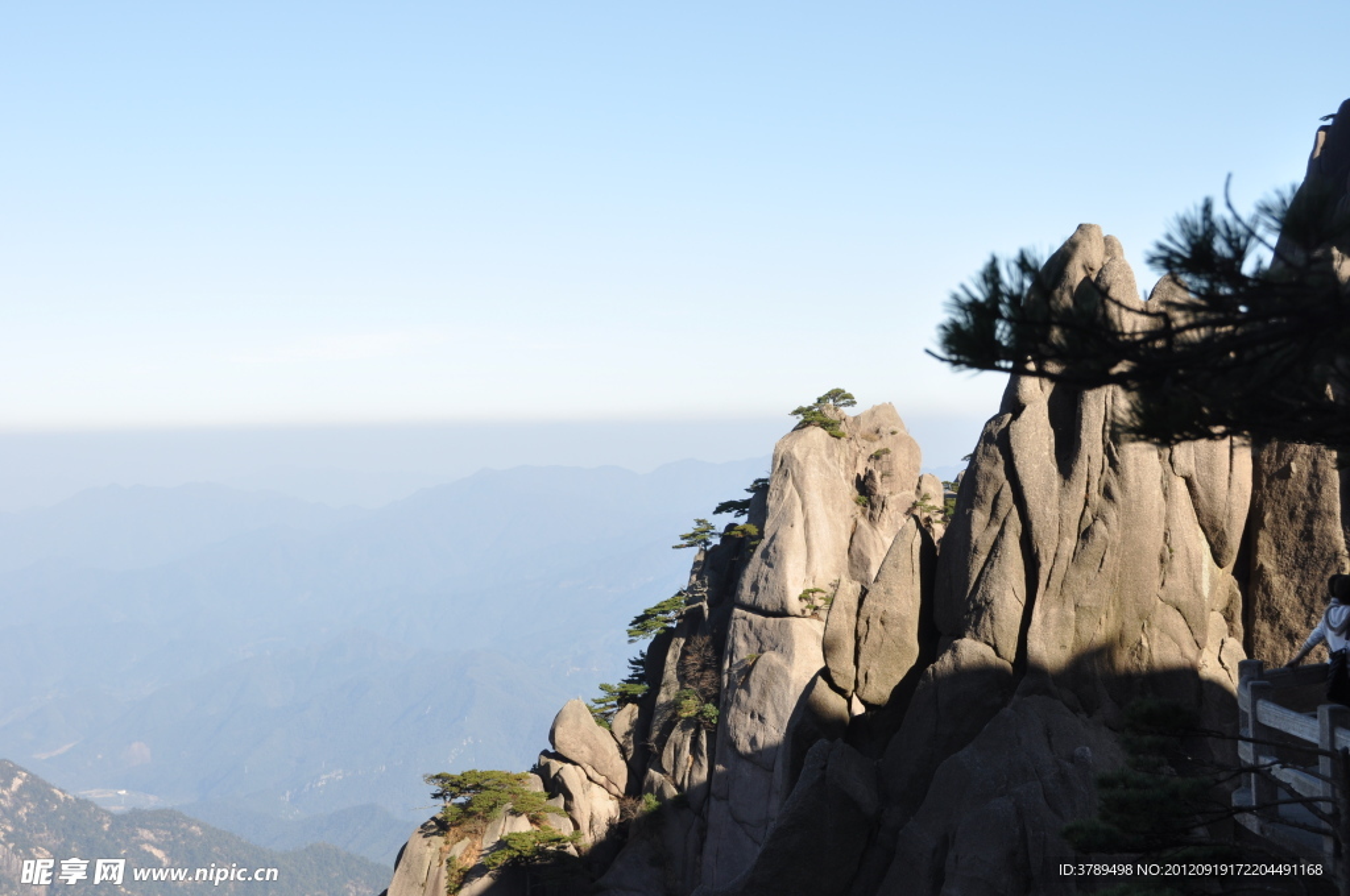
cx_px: 675
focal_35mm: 60
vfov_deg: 22.6
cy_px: 448
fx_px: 2247
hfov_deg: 33.4
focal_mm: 40
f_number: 8
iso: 200
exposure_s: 1/250
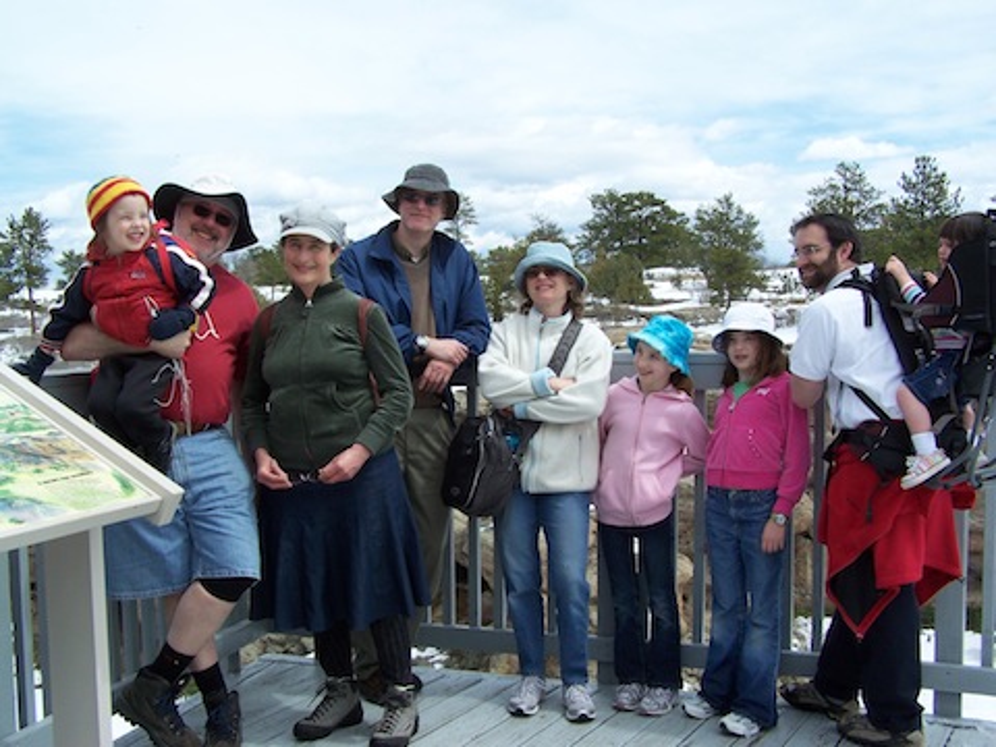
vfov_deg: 37.7
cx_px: 498
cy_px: 374
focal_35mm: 38
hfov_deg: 49.0
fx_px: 1093
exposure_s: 1/750
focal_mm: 6.3
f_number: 4
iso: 80
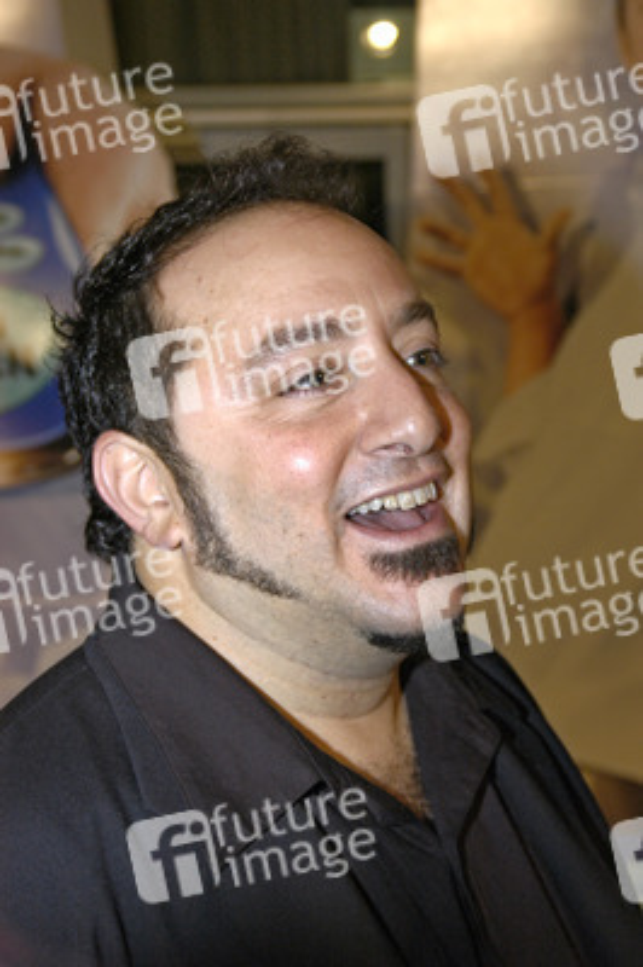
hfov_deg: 18.2
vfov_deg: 27.0
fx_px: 2013
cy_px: 484
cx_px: 322
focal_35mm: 75
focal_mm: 50
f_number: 5.6
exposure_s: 1/80
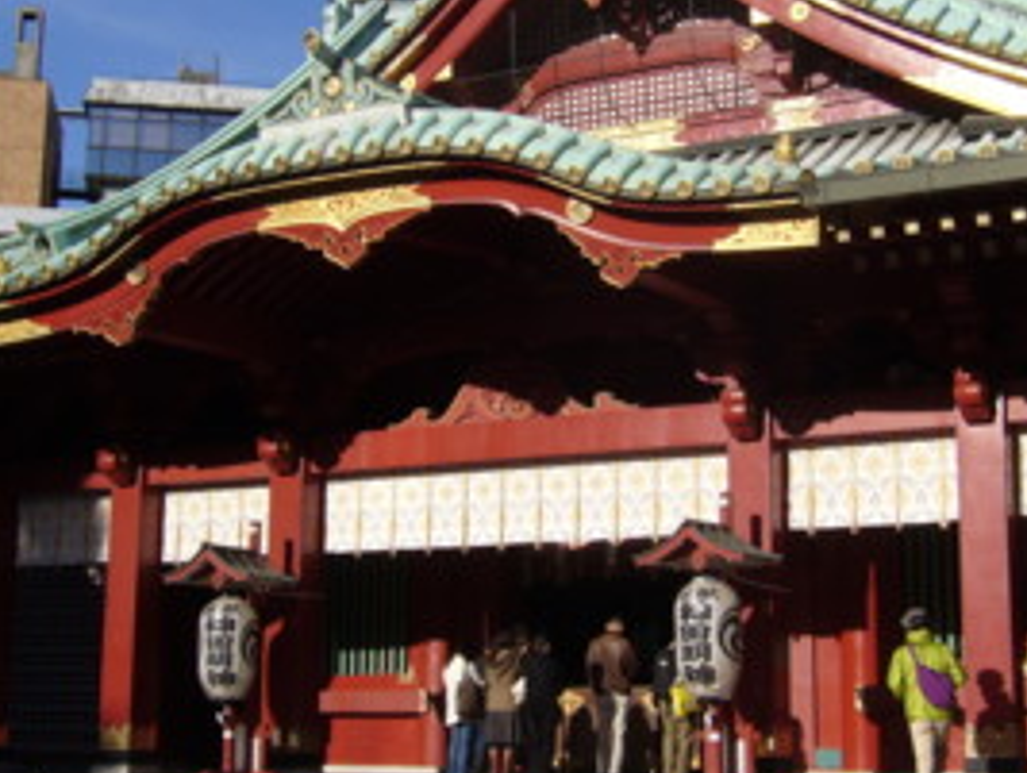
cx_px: 612
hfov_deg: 32.6
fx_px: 1753
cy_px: 338
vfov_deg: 24.9
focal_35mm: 59
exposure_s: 1/400
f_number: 5.6
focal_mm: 5.8
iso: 80
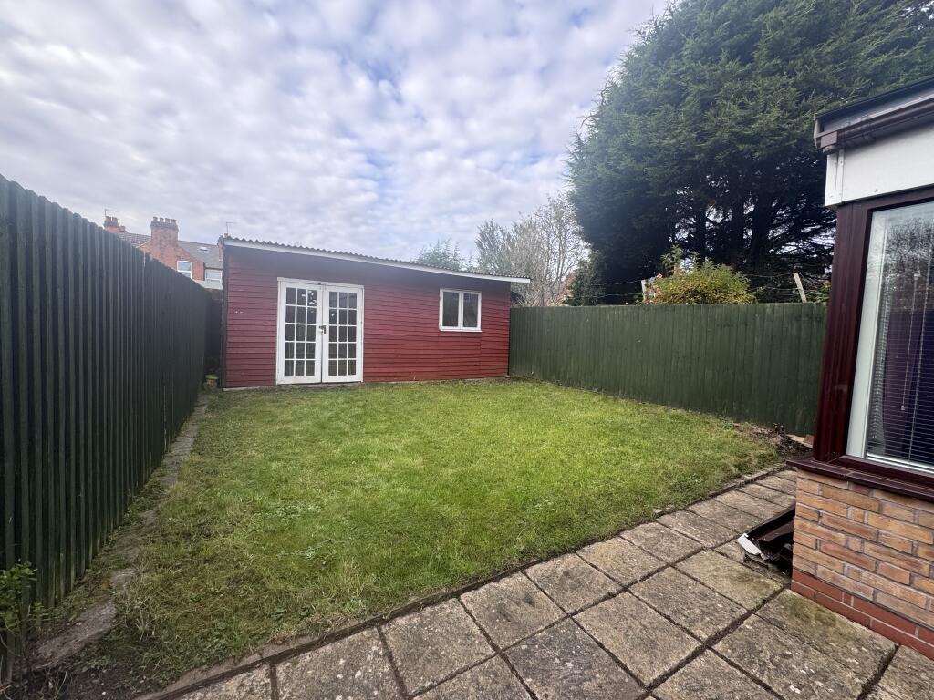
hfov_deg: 102.1
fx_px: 378
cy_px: 350
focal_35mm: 14
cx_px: 467
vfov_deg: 85.7
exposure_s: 1/316
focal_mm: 2.22
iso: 40
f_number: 2.2
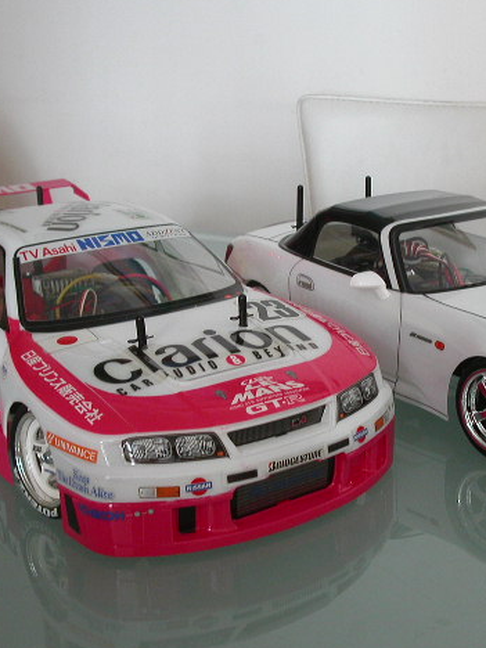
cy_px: 323
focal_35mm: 52
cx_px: 291
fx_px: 973
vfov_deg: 36.8
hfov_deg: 28.0
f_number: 2.8
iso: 200
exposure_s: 1/10
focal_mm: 7.8
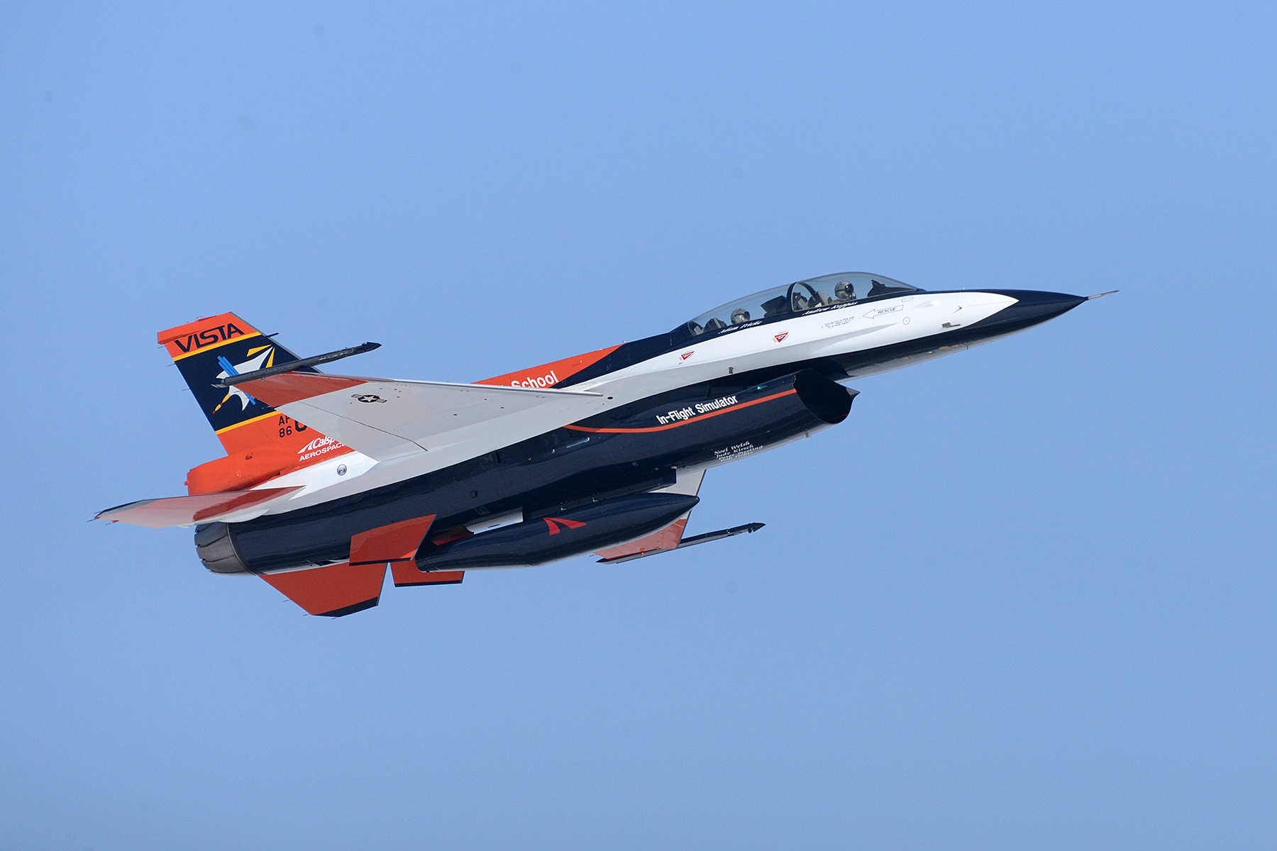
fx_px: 17735
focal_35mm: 500
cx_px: 638
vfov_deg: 2.7
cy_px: 426
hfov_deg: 4.1
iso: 1000
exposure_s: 1/3200
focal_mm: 500
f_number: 10
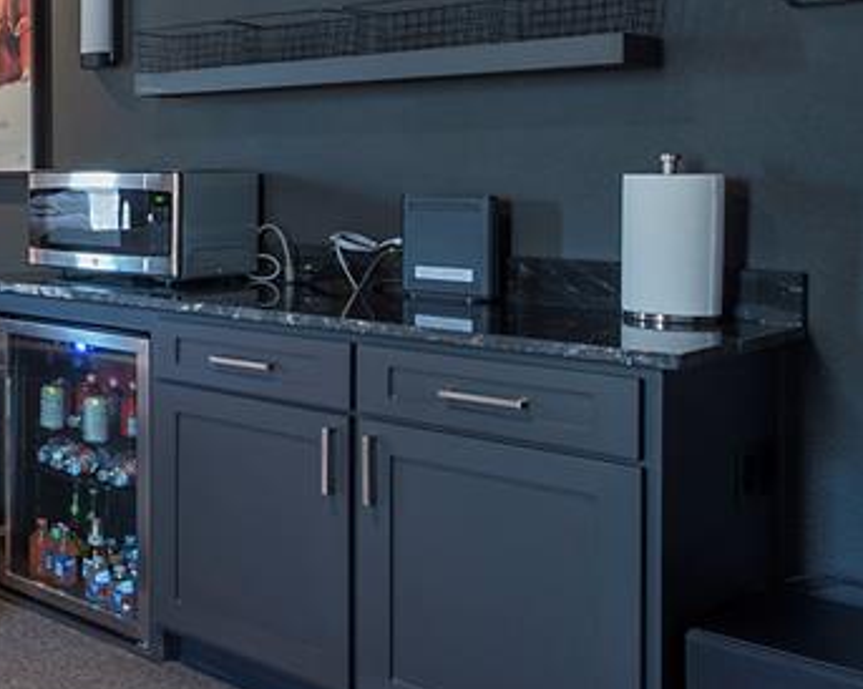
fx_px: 1072
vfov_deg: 34.8
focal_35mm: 42
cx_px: -282
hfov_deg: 32.2
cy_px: 166
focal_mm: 10
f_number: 11
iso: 100
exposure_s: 4
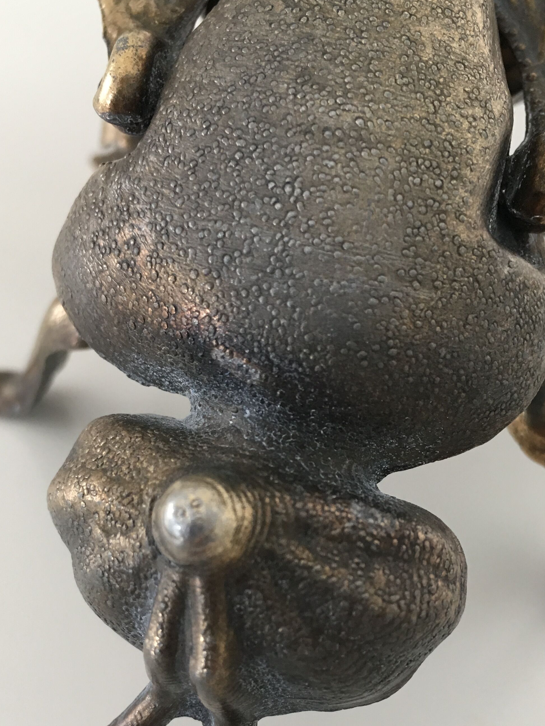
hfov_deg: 32.2
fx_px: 944
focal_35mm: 45
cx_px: 285
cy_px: 476
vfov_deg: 41.6
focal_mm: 4.15
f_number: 2.2
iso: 125
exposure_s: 1/33
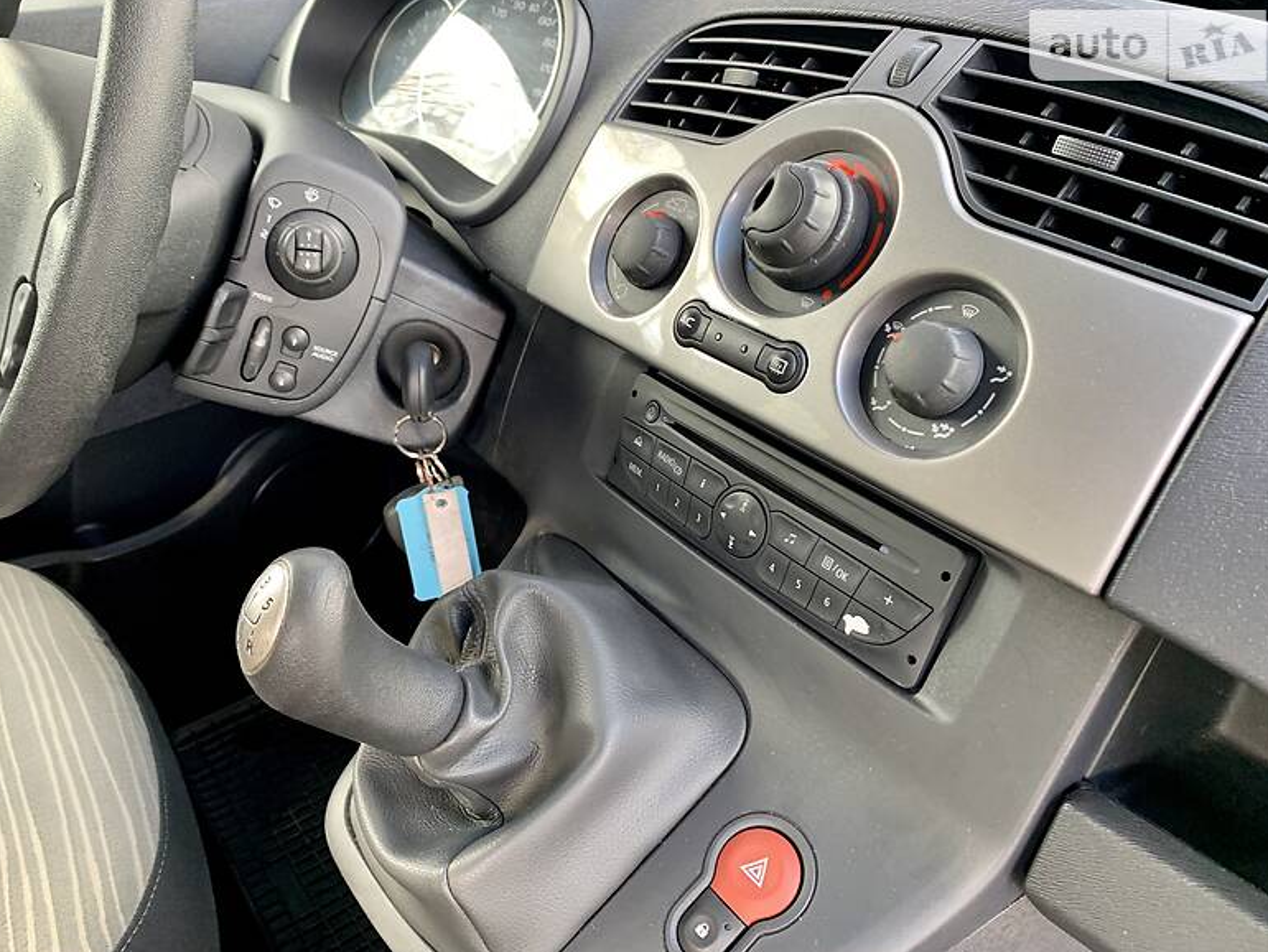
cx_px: 632
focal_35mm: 27
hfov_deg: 65.3
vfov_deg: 51.4
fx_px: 989
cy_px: 484
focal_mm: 4.2
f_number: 1.8
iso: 125
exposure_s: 1/60
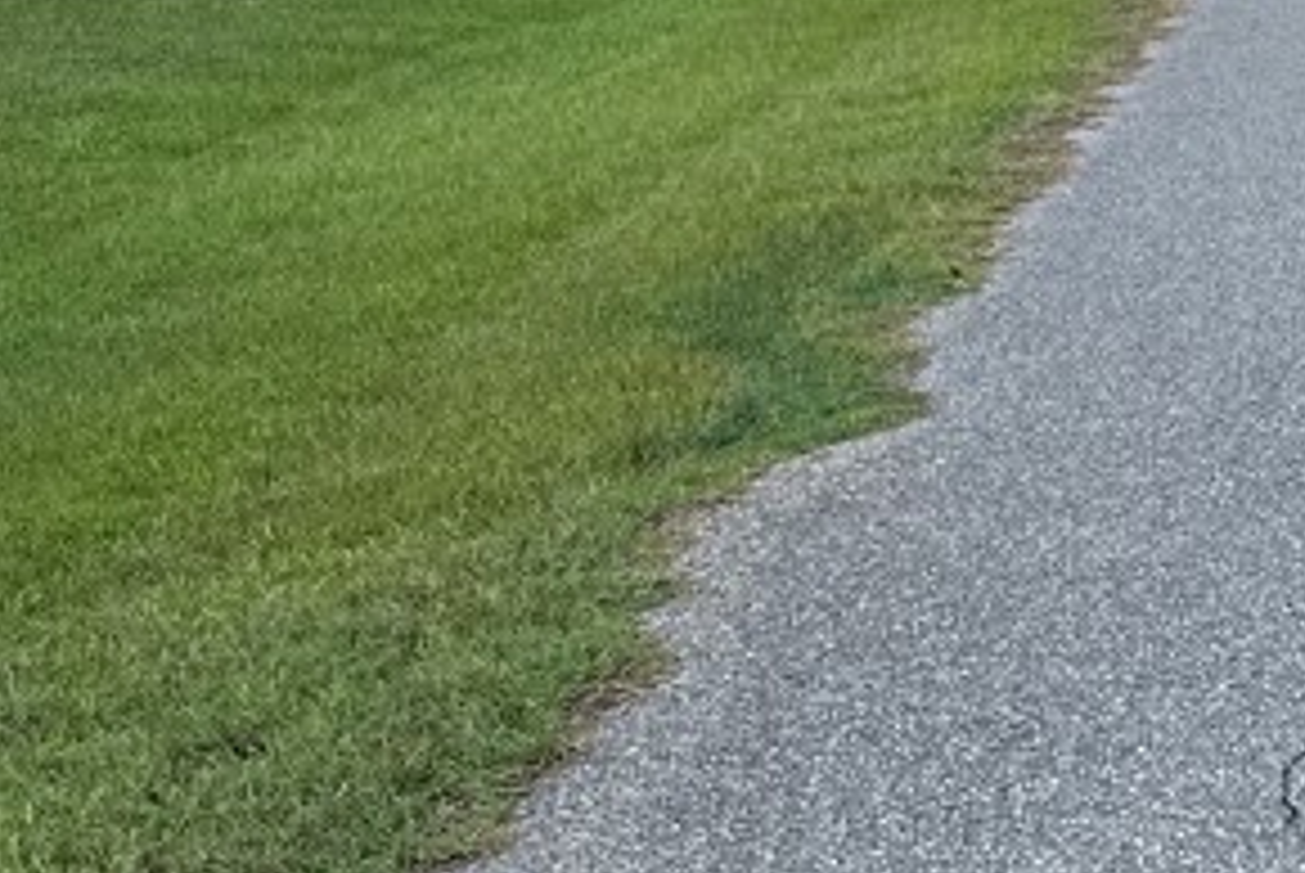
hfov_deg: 19.5
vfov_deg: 15.4
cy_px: 86
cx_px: 2061
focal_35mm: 88
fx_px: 3193
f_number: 1.78
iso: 100
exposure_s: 1/2000
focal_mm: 6.76
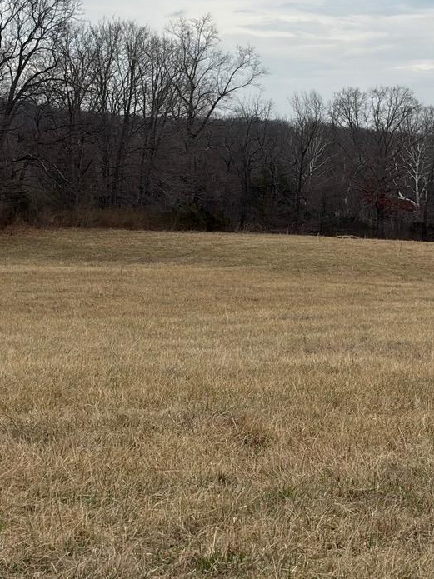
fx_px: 1923
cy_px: 217
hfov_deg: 12.9
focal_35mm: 115
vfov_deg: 17.1
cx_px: 225
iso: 40
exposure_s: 1/3448
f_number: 1.6
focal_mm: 5.96
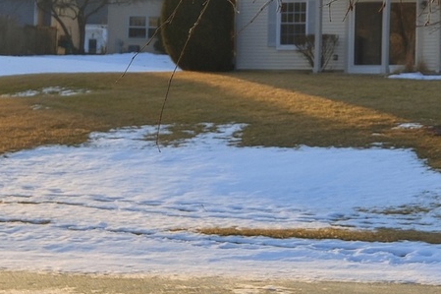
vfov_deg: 10.5
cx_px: 462
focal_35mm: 130
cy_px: 105
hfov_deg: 15.4
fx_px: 1592
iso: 640
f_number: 5.6
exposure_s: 1/26000
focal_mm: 24
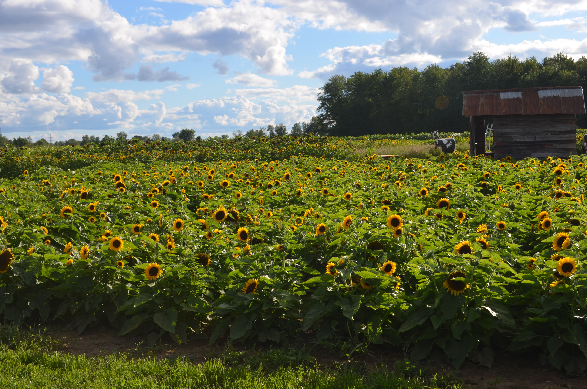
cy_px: 194
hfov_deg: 41.2
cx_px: 294
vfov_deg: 28.0
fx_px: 781
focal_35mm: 48
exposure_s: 1/250
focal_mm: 32
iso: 110
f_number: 8
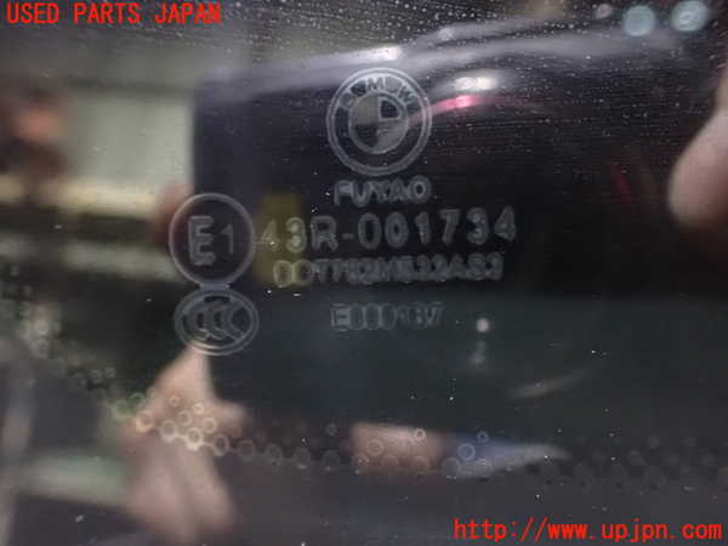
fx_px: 631
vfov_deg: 46.8
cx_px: 364
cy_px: 273
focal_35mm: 30
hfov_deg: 60.0
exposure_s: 1/8
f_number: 2.3
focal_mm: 5.4
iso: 1600
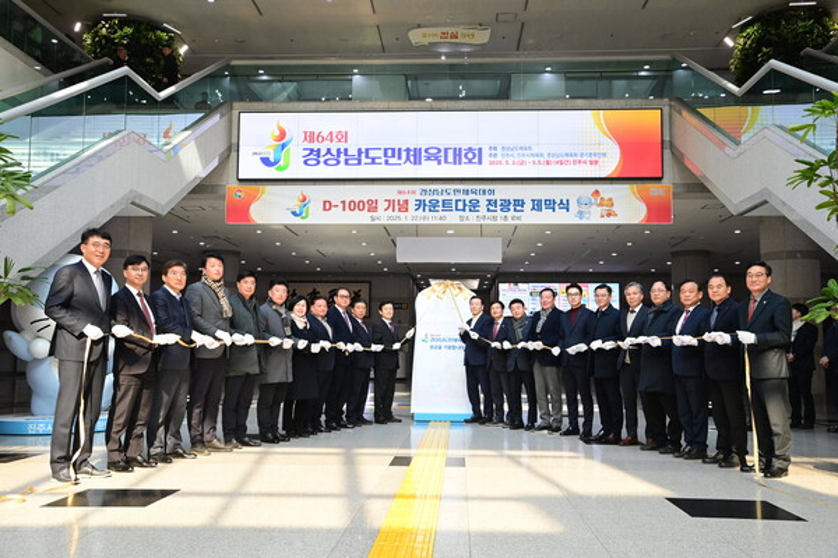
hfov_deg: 55.8
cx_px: 419
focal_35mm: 34
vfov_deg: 38.9
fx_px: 791
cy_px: 279
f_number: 8
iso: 4000
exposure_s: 1/250
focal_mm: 34
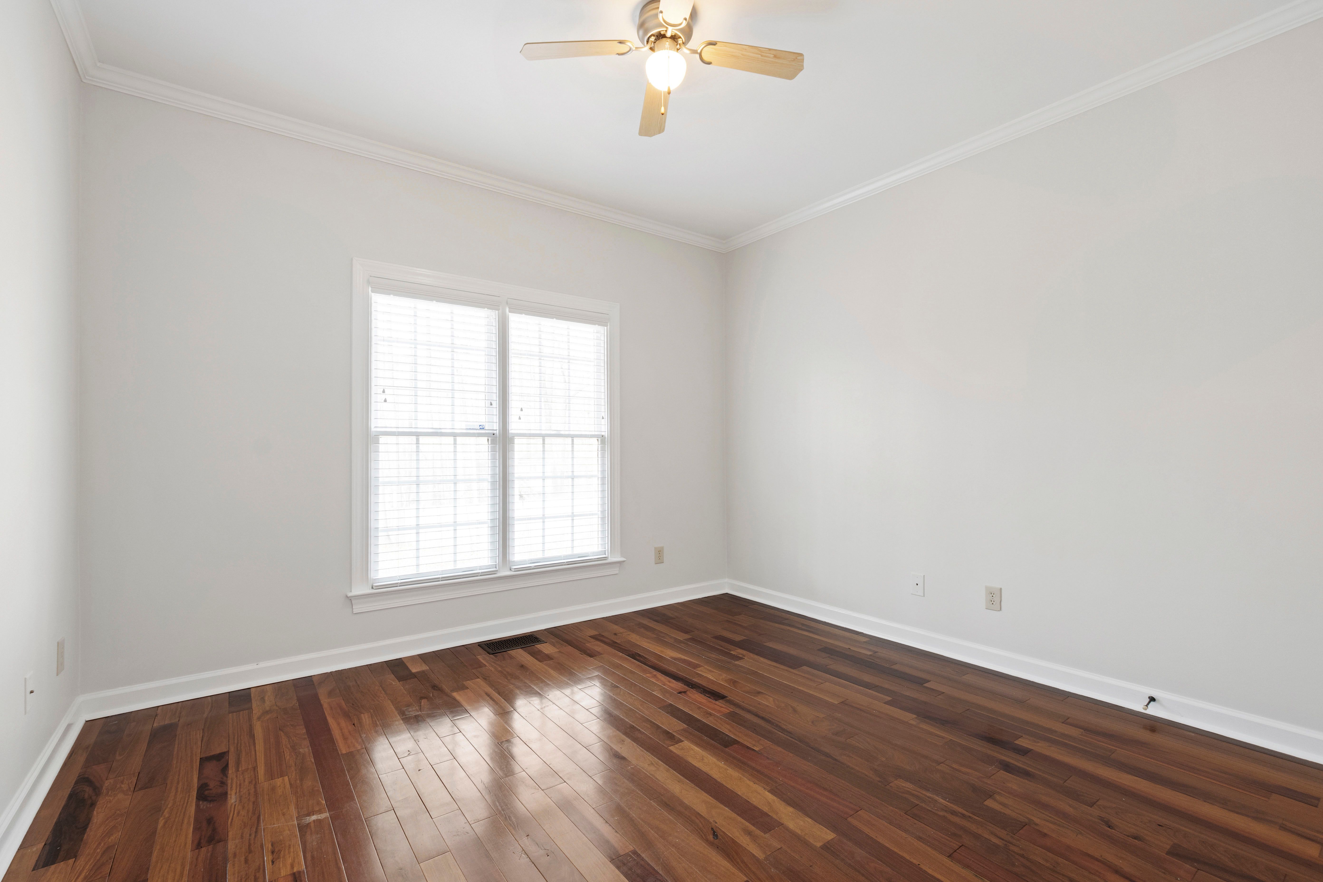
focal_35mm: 15
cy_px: 441
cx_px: 662
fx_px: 551
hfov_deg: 100.4
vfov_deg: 77.3
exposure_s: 1/1.67
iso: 100
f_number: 8
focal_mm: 10
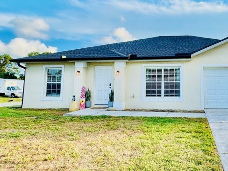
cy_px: 63
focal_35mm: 32
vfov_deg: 43.8
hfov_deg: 53.8
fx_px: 211
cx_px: 175
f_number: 2.2
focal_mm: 2.22
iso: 40
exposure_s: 1/273
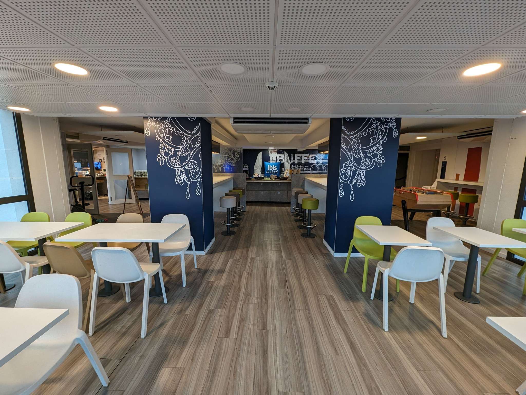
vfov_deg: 89.9
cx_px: 263
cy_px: 198
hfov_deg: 106.2
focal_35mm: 13
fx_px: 198
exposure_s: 1/50
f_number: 2.2
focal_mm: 1.95
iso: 125
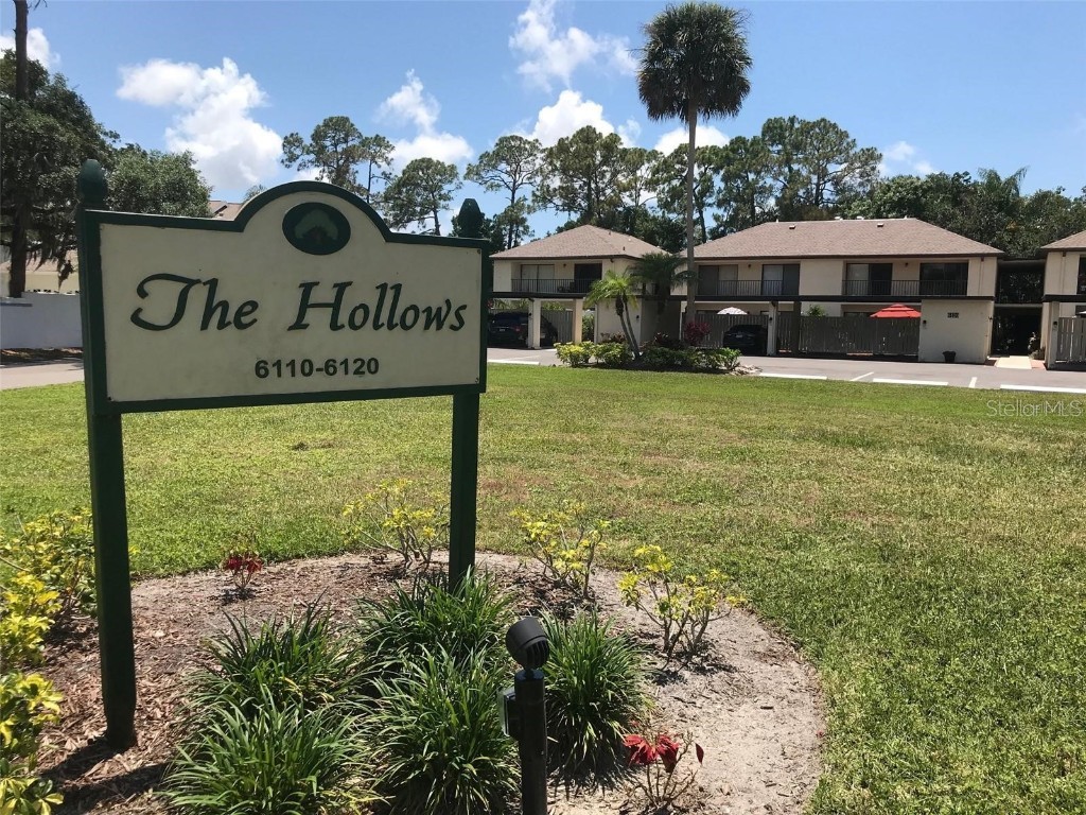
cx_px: 543
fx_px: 878
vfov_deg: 49.7
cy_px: 408
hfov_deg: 63.4
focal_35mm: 28
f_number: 1.8
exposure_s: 1/2336
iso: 20
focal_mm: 3.99
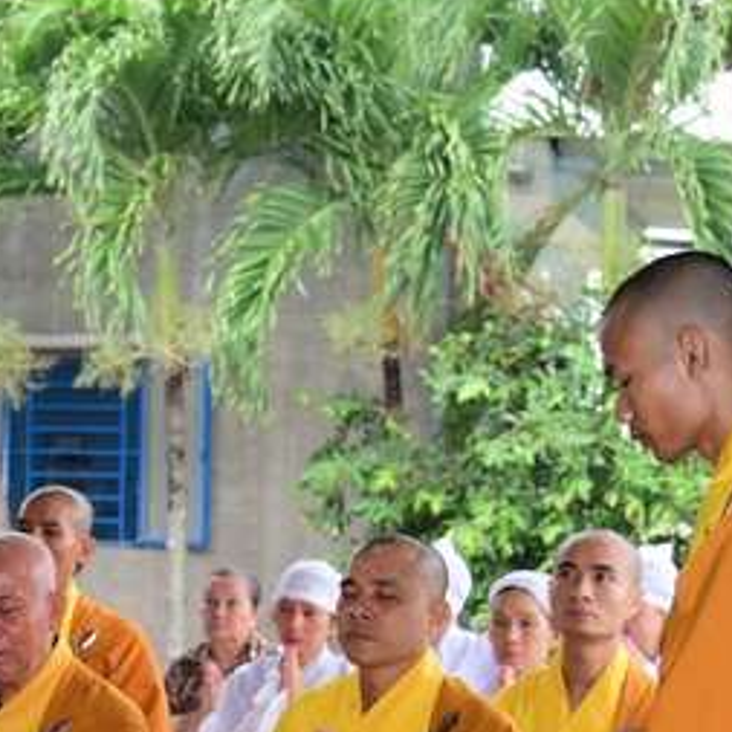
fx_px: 1986
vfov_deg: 20.8
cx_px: -52
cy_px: 460
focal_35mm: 83
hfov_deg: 20.0
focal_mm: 38
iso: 320
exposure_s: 1/80
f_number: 4
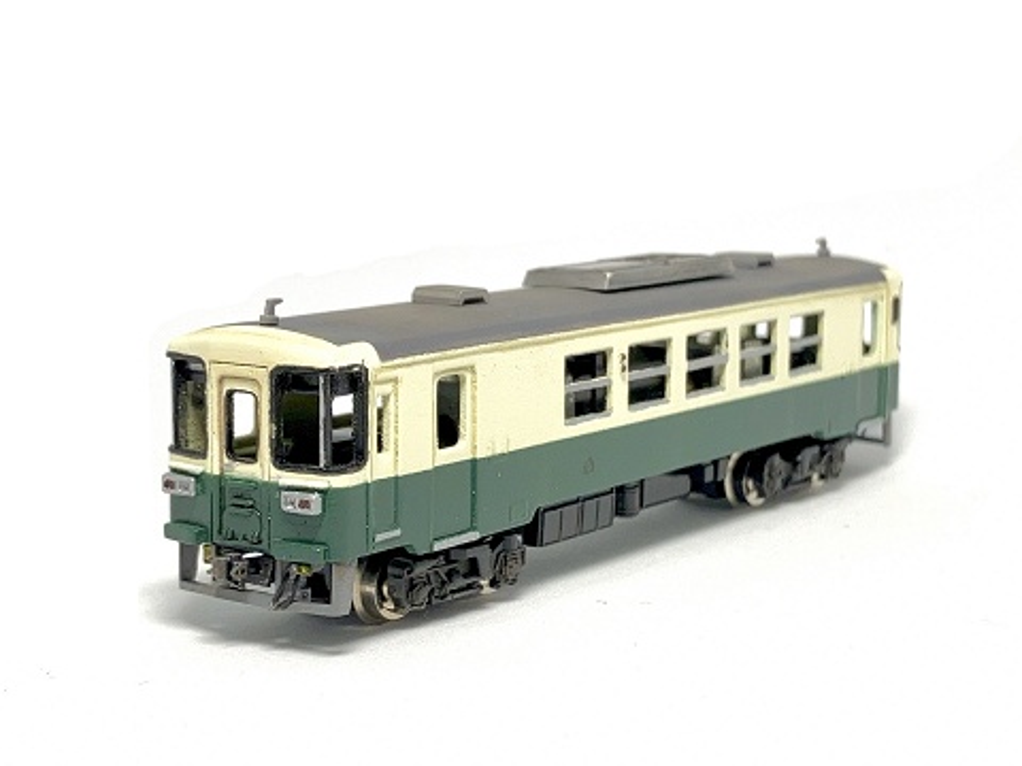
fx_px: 1978
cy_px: 383
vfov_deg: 21.9
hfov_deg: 29.0
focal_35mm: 67
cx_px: 511
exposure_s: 1/135
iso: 20
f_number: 1.8
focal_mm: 3.99
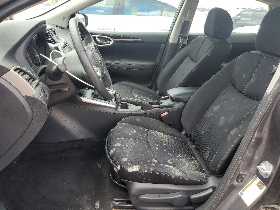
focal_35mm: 26
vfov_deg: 53.1
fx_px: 210
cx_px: 140
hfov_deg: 67.3
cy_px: 105
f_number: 1.5
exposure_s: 1/256
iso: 50
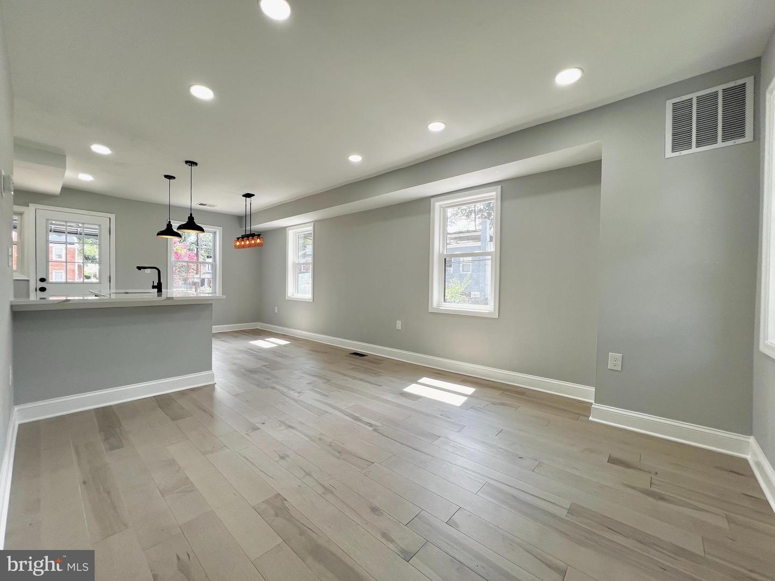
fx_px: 291
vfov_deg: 89.9
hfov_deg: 106.2
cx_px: 388
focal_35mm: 13
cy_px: 290
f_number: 1.8
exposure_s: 1/122
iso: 32
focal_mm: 1.57
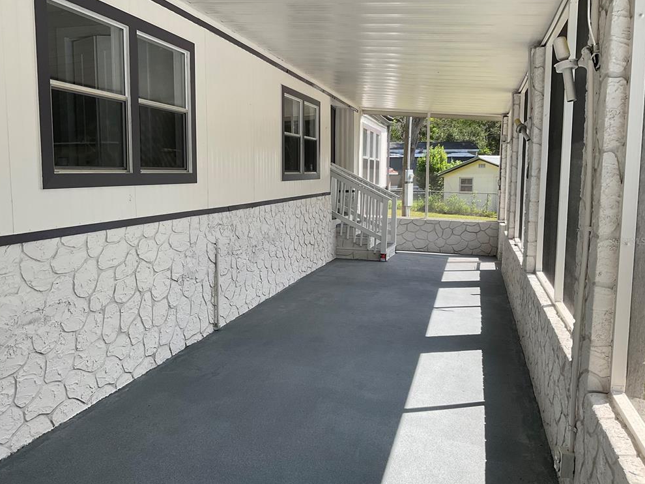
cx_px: 314
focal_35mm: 30
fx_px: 559
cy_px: 241
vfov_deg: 46.8
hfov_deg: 60.0
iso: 16
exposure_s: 1/442
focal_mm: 3
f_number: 1.8
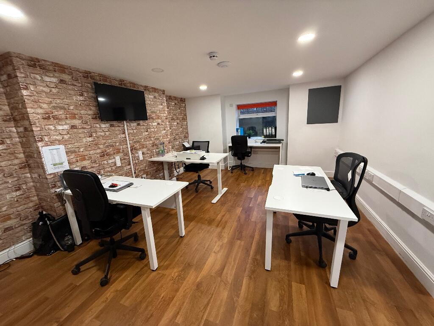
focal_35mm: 14
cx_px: 217
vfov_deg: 85.7
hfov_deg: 102.1
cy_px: 163
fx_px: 176
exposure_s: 1/50
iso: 250
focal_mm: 2.22
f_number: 2.2
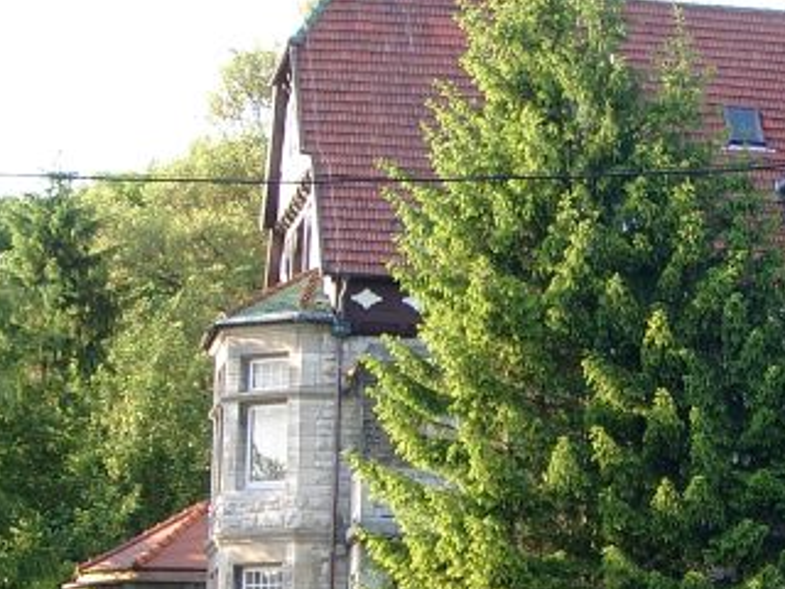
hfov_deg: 13.0
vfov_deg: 9.9
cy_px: 277
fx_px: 3402
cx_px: 802
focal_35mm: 150
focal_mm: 12.52
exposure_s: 1/70.8
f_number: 4
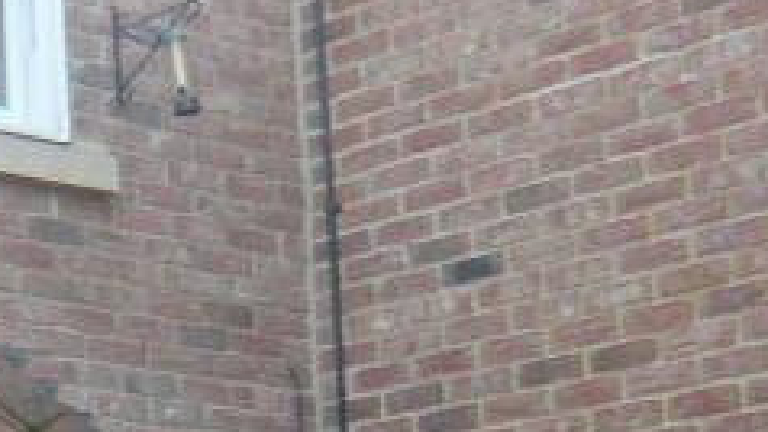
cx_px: -407
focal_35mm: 131
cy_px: 651
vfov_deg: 9.0
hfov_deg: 15.1
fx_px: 2668
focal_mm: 4.6
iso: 100
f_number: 2.8
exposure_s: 1/60
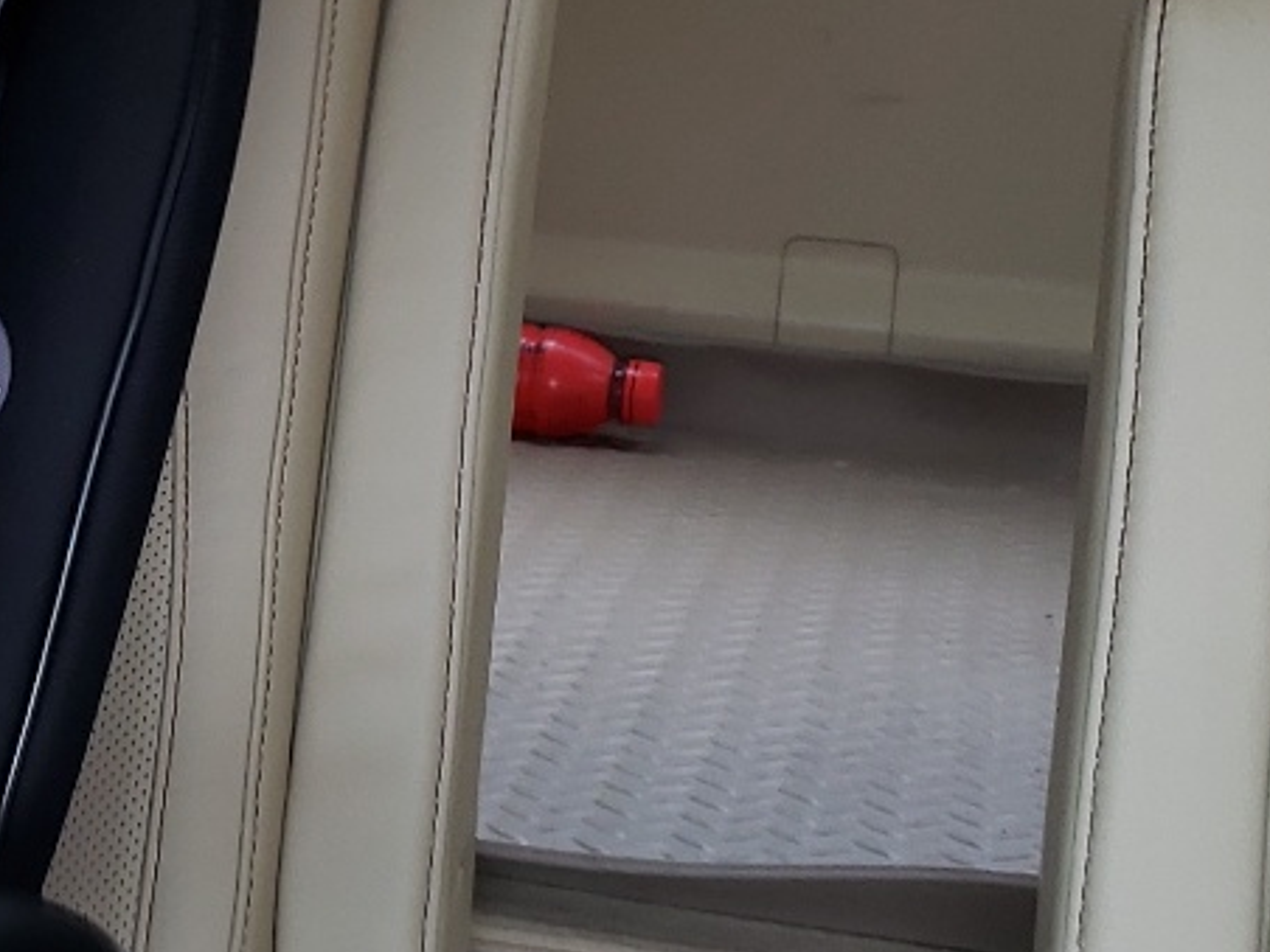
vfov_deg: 16.0
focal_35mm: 92
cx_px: -37
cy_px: 211
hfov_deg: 20.5
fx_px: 3375
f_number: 1.5
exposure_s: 1/60.2
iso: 62
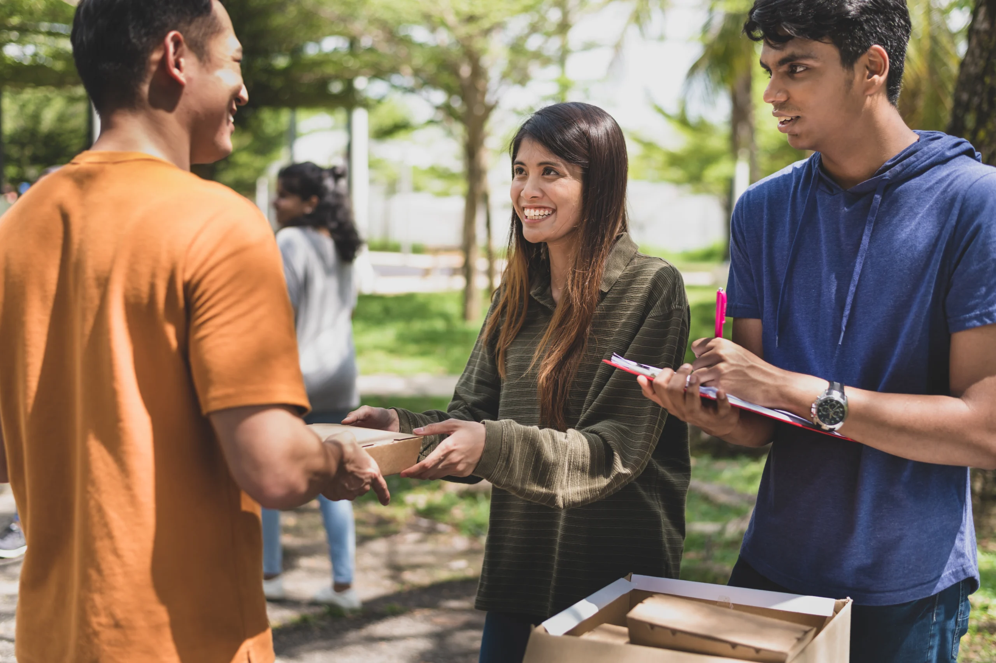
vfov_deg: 27.0
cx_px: 498
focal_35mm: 50
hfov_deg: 39.6
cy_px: 332
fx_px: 1382
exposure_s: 1/400
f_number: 2.8
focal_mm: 50
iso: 100
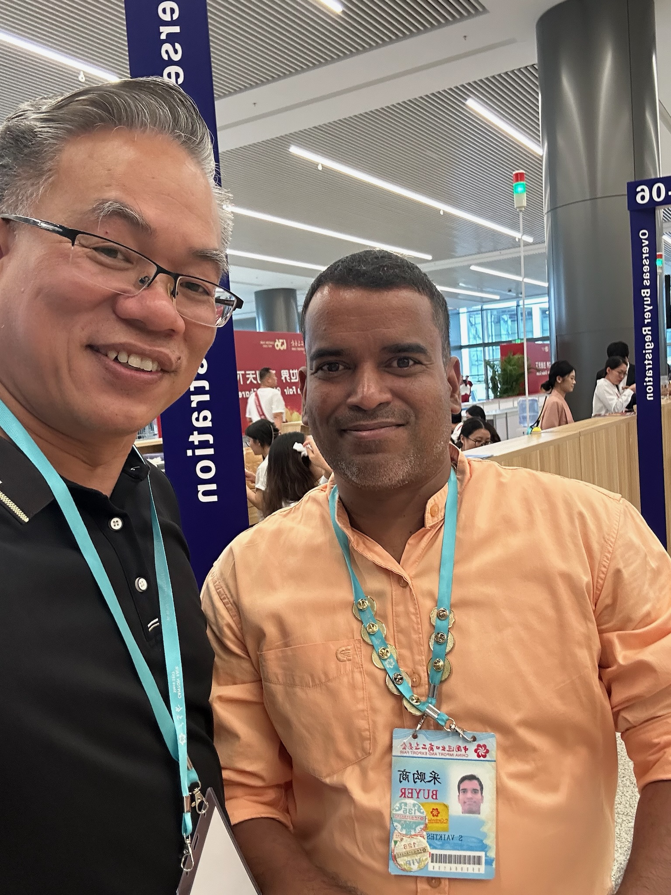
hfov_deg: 46.8
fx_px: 775
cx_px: 336
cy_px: 448
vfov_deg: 60.0
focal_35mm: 30
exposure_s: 1/50
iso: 125
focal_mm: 2.69
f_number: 1.9
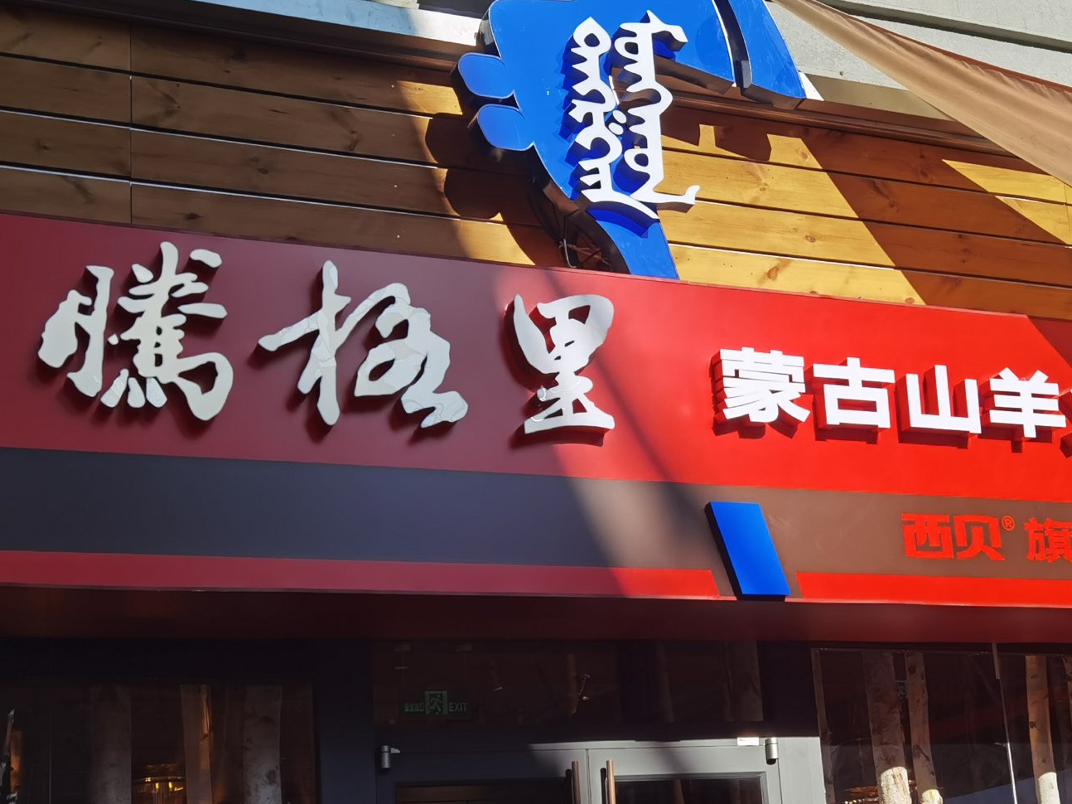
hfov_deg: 33.5
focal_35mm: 57
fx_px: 1765
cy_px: 553
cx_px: 696
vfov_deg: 25.5
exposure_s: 1/5000
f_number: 1.9
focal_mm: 6.71
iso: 50
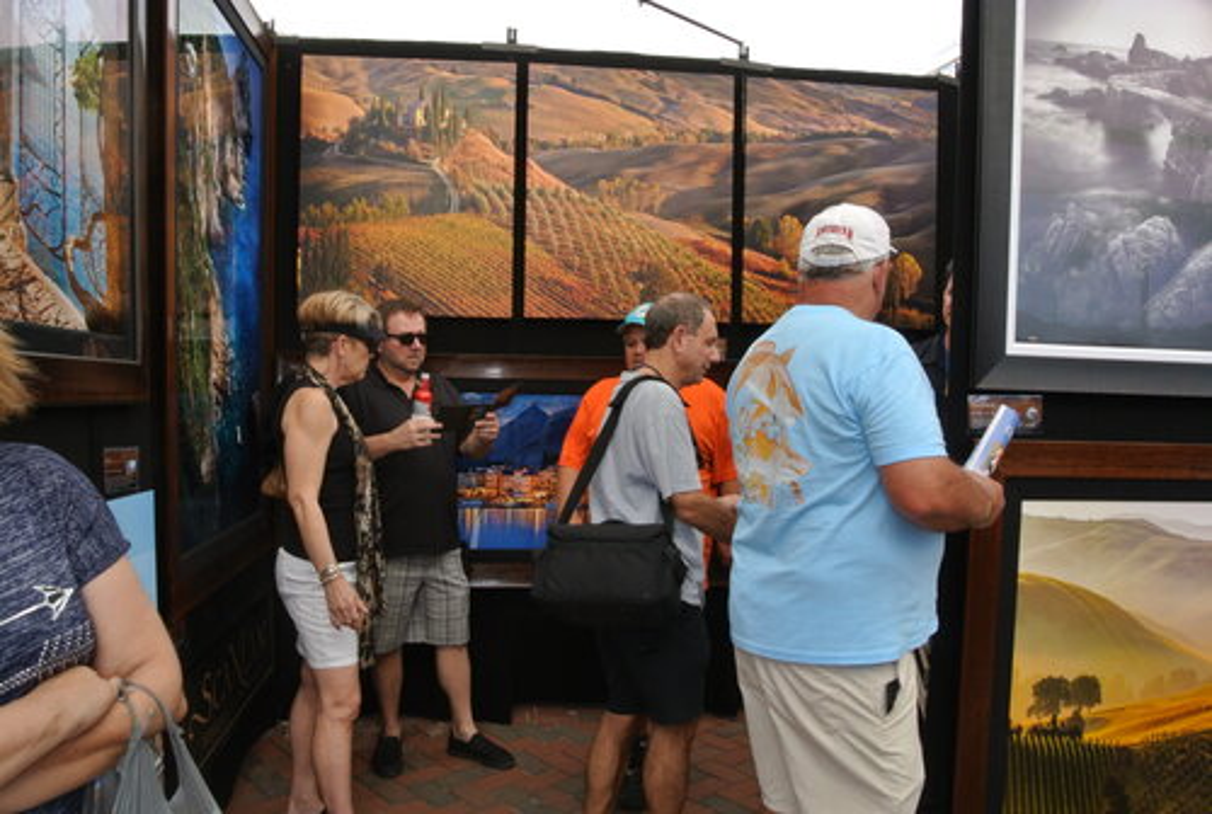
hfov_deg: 67.3
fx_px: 911
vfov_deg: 48.2
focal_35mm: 27
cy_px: 407
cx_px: 606
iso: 200
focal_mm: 10
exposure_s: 1/60
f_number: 14
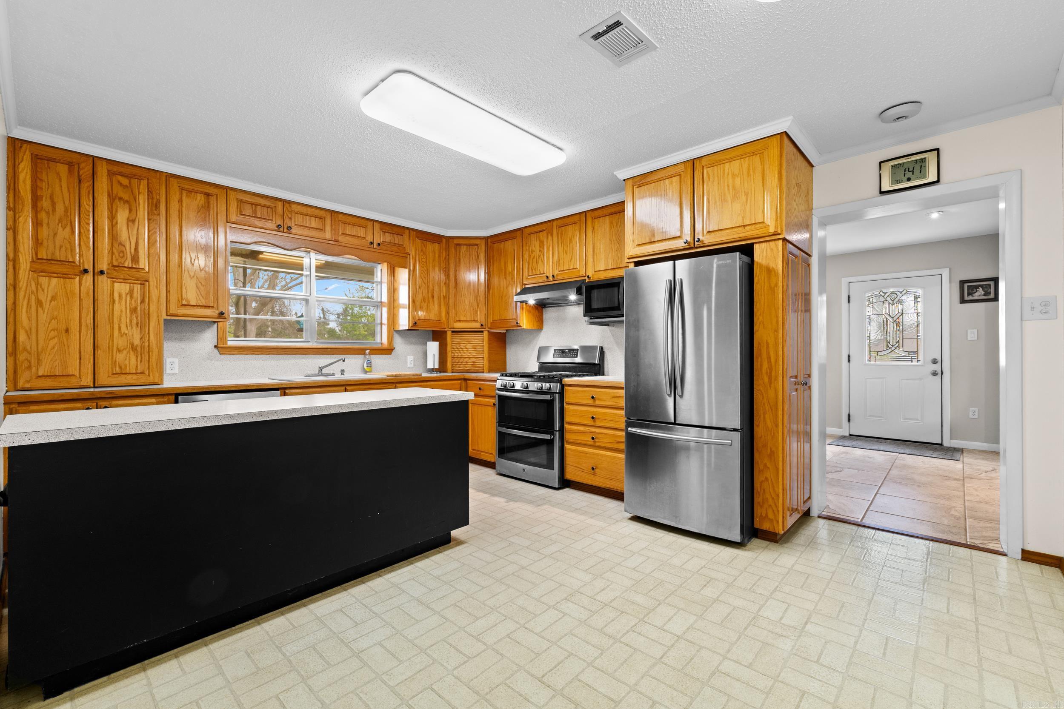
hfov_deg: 100.4
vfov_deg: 77.3
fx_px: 443
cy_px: 354
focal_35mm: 15
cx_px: 532
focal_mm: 10
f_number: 9
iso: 200
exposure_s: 1.6
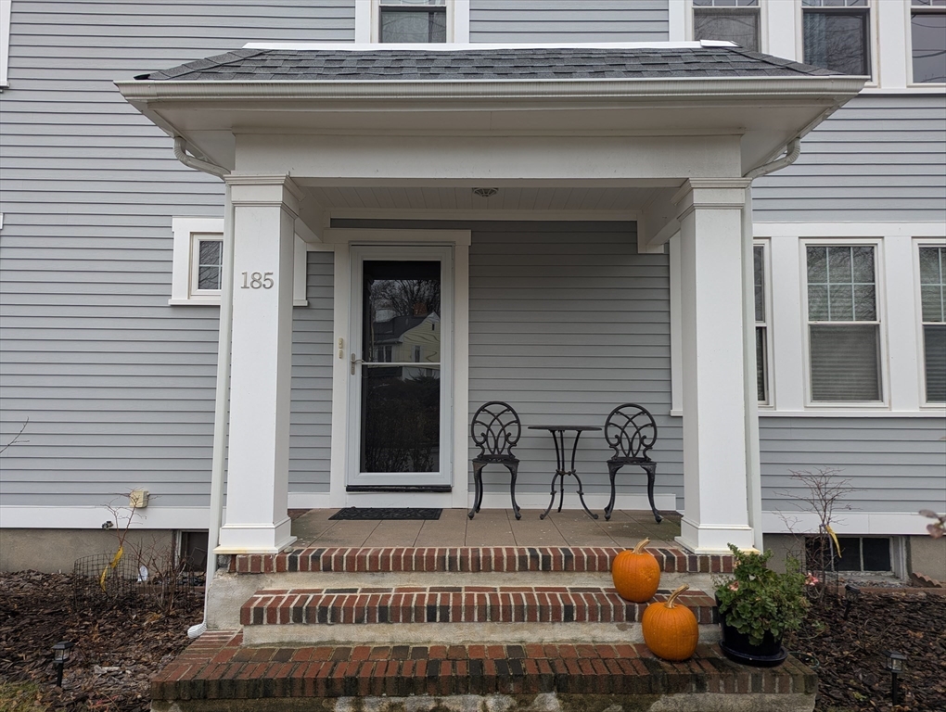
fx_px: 657
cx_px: 473
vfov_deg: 56.9
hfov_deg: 71.5
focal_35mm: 24
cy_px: 356
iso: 40
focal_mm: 6.81
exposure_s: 1/75.6
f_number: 1.85
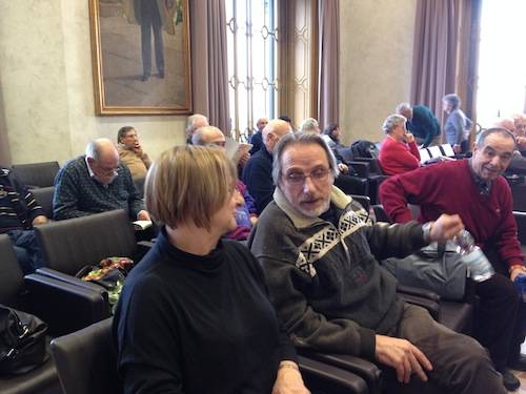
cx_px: 263
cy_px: 197
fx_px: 532
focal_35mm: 35
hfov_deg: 52.6
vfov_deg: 40.7
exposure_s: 1/20
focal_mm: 4.28
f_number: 2.4
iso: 200
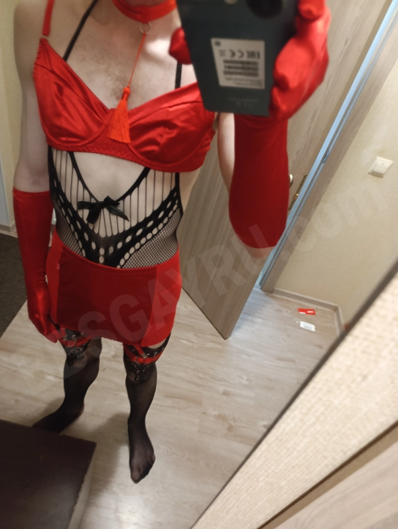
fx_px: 352
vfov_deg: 73.8
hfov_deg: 59.0
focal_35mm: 23
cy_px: 264
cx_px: 199
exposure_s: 1/25
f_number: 1.6
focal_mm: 6.14
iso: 2500
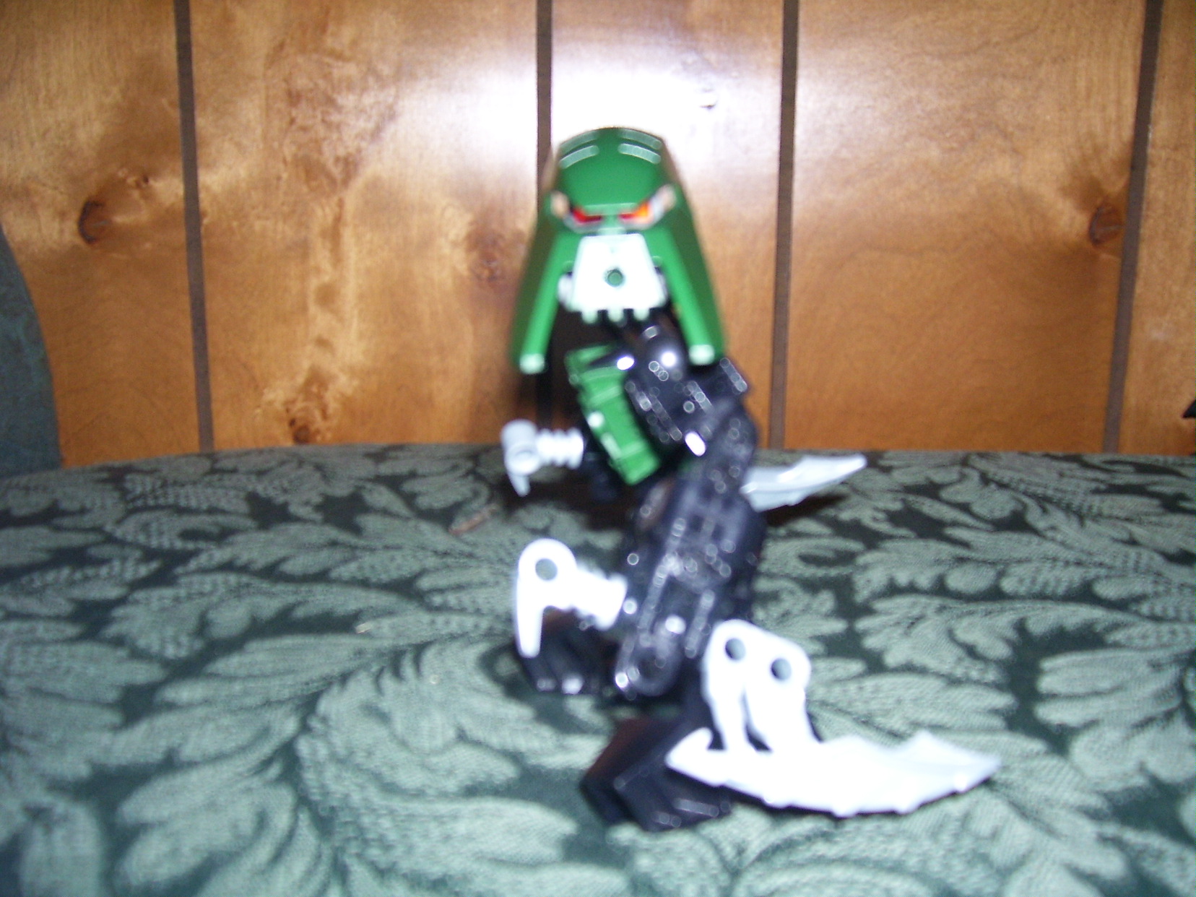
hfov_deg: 54.0
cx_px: 598
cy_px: 448
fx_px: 1175
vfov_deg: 41.8
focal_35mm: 34
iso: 125
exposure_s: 1/60
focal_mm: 5.6
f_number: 2.7
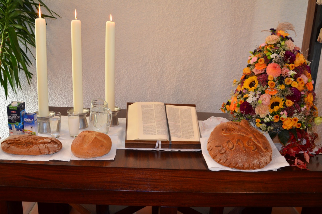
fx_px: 241
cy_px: 107
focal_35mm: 27
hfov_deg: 67.5
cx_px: 161
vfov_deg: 47.8
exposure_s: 1/60
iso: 640
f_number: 4
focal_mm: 18
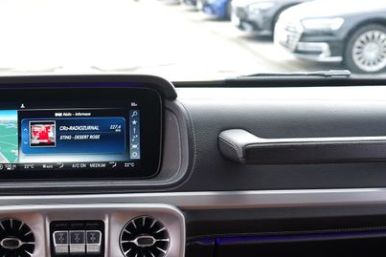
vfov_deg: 22.0
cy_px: 201
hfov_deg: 32.0
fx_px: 654
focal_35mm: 61
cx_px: 78
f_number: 3.2
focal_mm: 24
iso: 100
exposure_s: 1/40
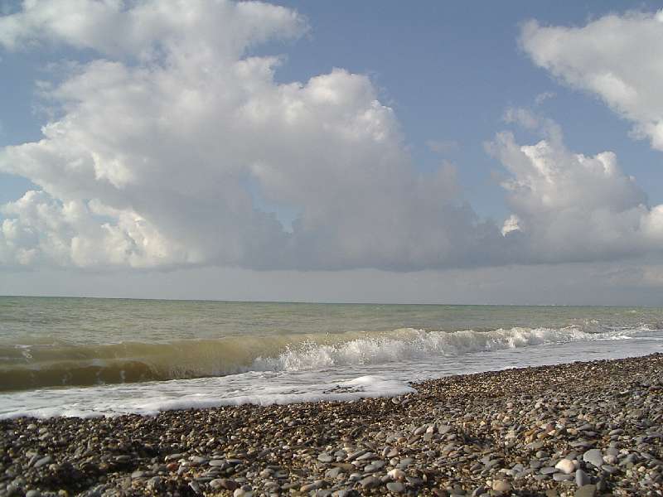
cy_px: 248
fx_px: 728
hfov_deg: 49.0
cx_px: 332
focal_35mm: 38
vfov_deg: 37.7
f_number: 4.8
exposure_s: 1/500
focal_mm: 5.8
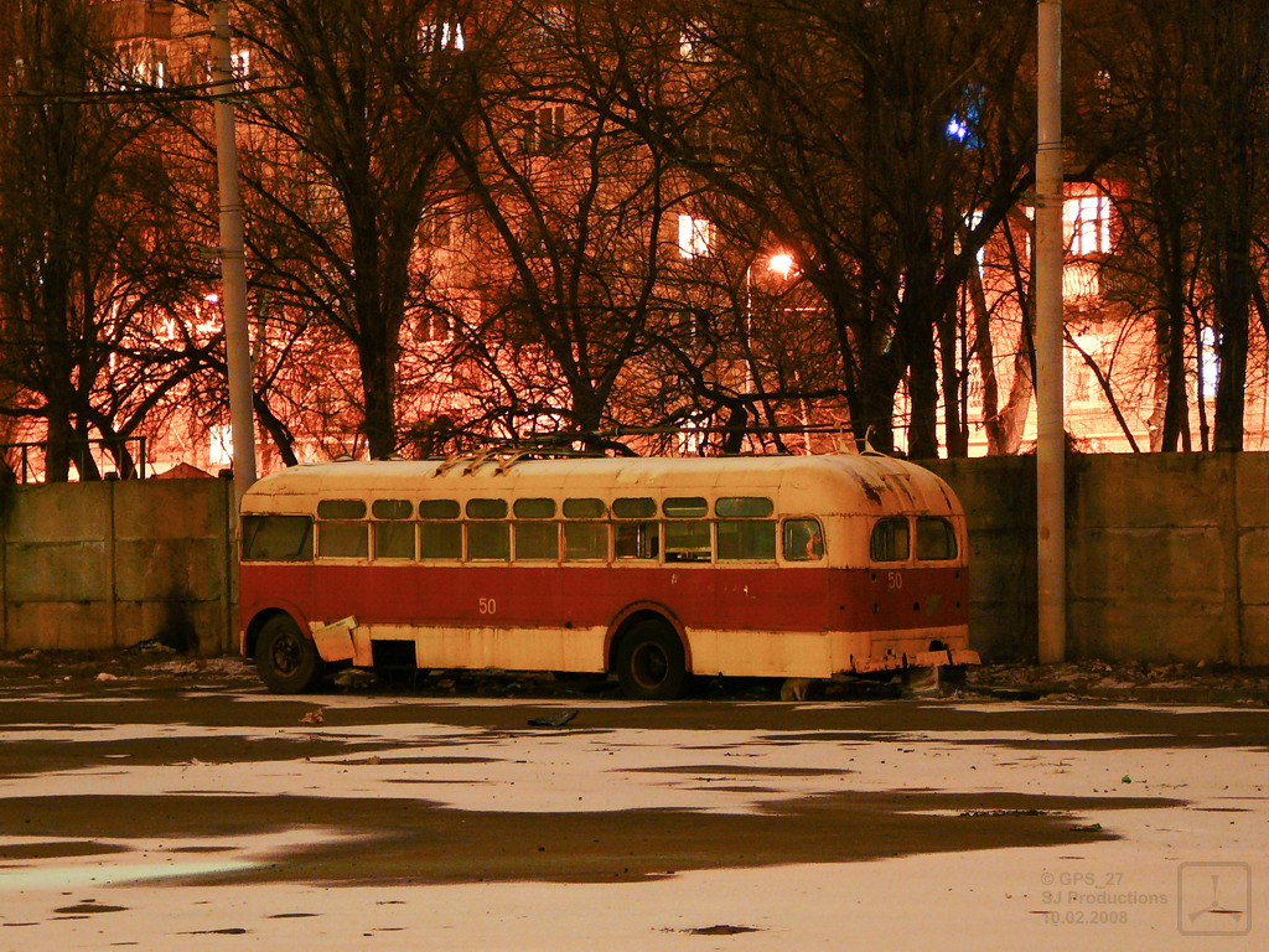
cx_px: 634
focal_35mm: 112
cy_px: 476
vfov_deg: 13.2
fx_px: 4106
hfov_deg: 17.6
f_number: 3.9
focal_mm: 16.6
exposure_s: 30
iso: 80
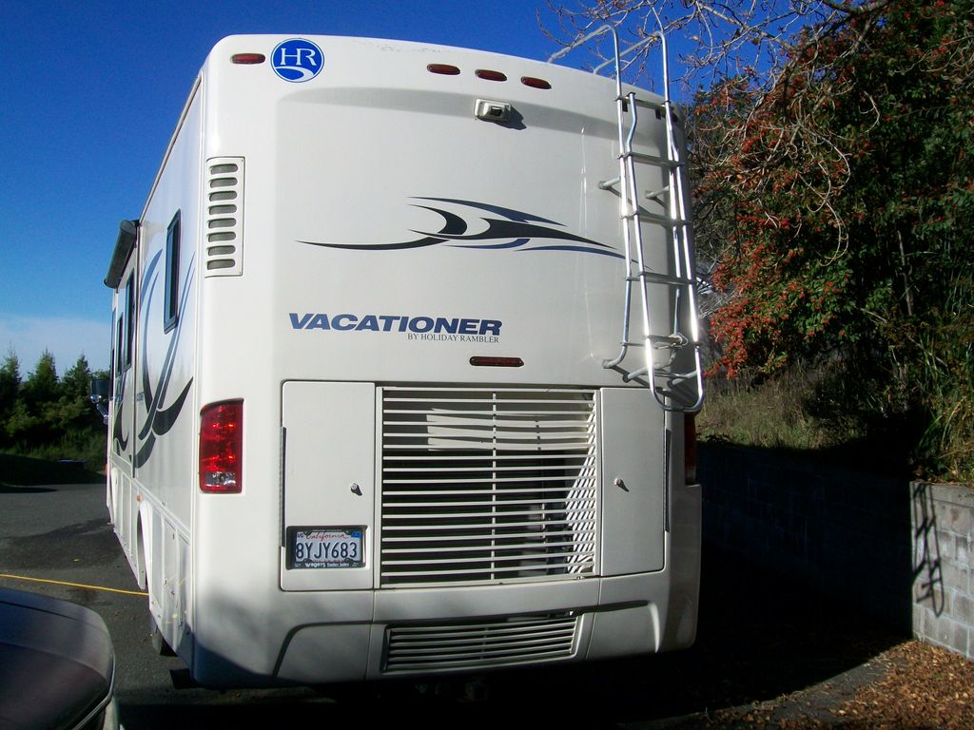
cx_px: 487
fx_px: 1013
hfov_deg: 51.4
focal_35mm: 36
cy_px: 365
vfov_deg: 39.7
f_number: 4.8
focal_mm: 6
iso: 64
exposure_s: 1/640
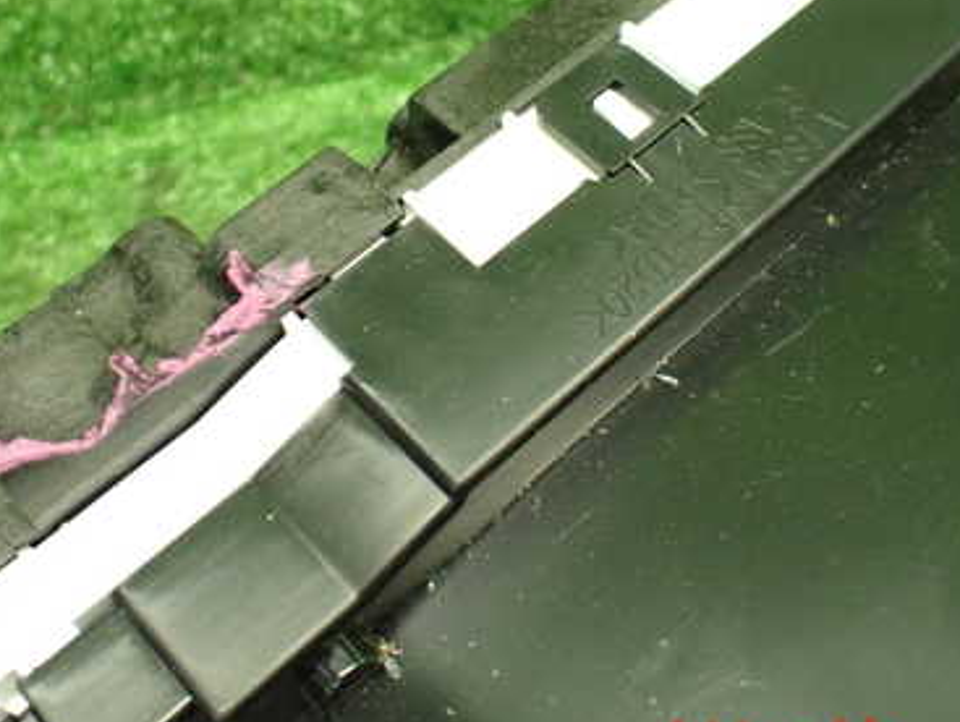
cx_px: 479
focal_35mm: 49
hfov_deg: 38.9
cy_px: 191
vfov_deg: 29.3
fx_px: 1360
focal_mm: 5.4
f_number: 2.3
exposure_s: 1/80
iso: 800
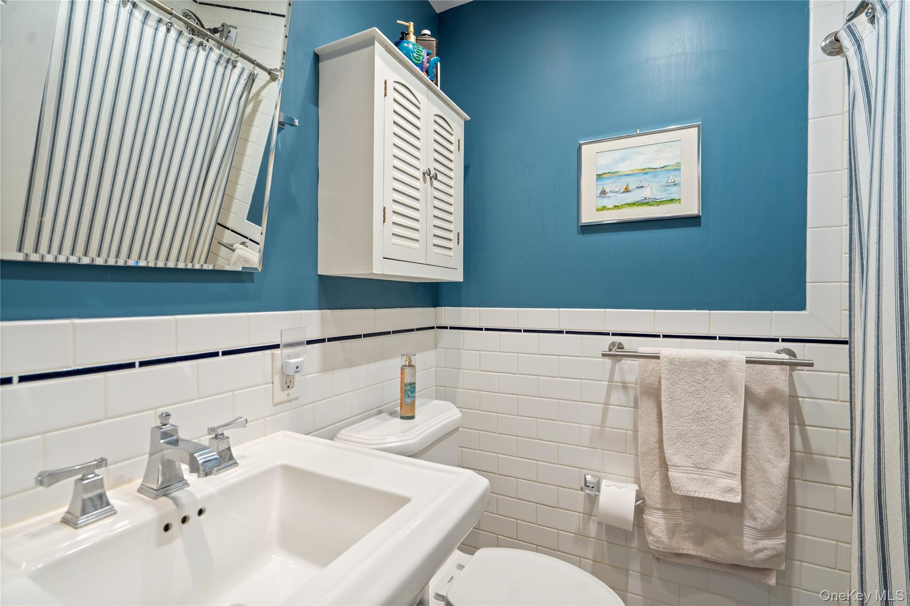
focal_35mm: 16
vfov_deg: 73.7
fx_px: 404
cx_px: 455
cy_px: 303
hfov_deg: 96.7
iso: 400
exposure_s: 1/10
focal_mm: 16
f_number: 5.6
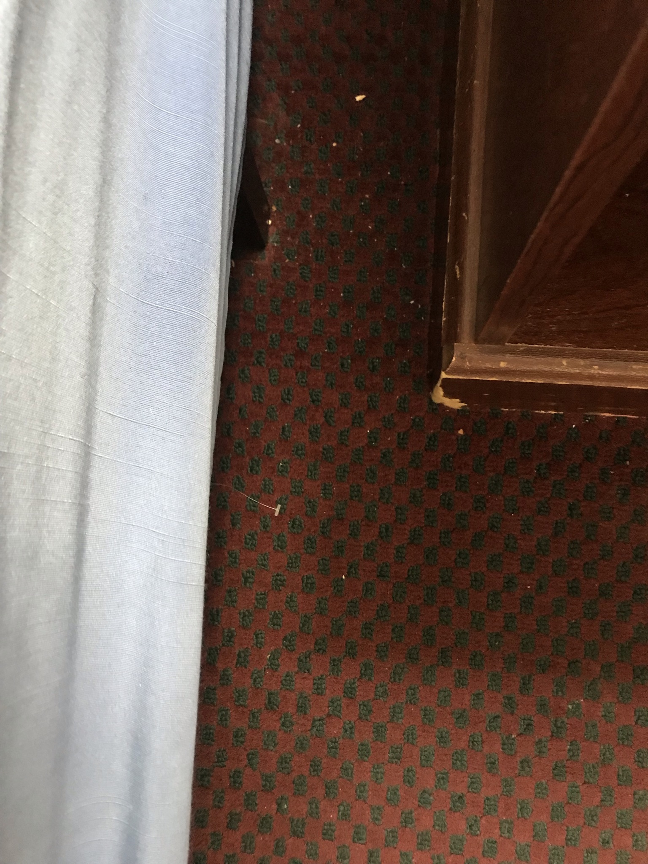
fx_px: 699
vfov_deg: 63.4
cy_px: 432
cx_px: 324
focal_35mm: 28
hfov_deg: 49.7
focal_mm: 3.99
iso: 100
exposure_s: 1/5
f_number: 1.8
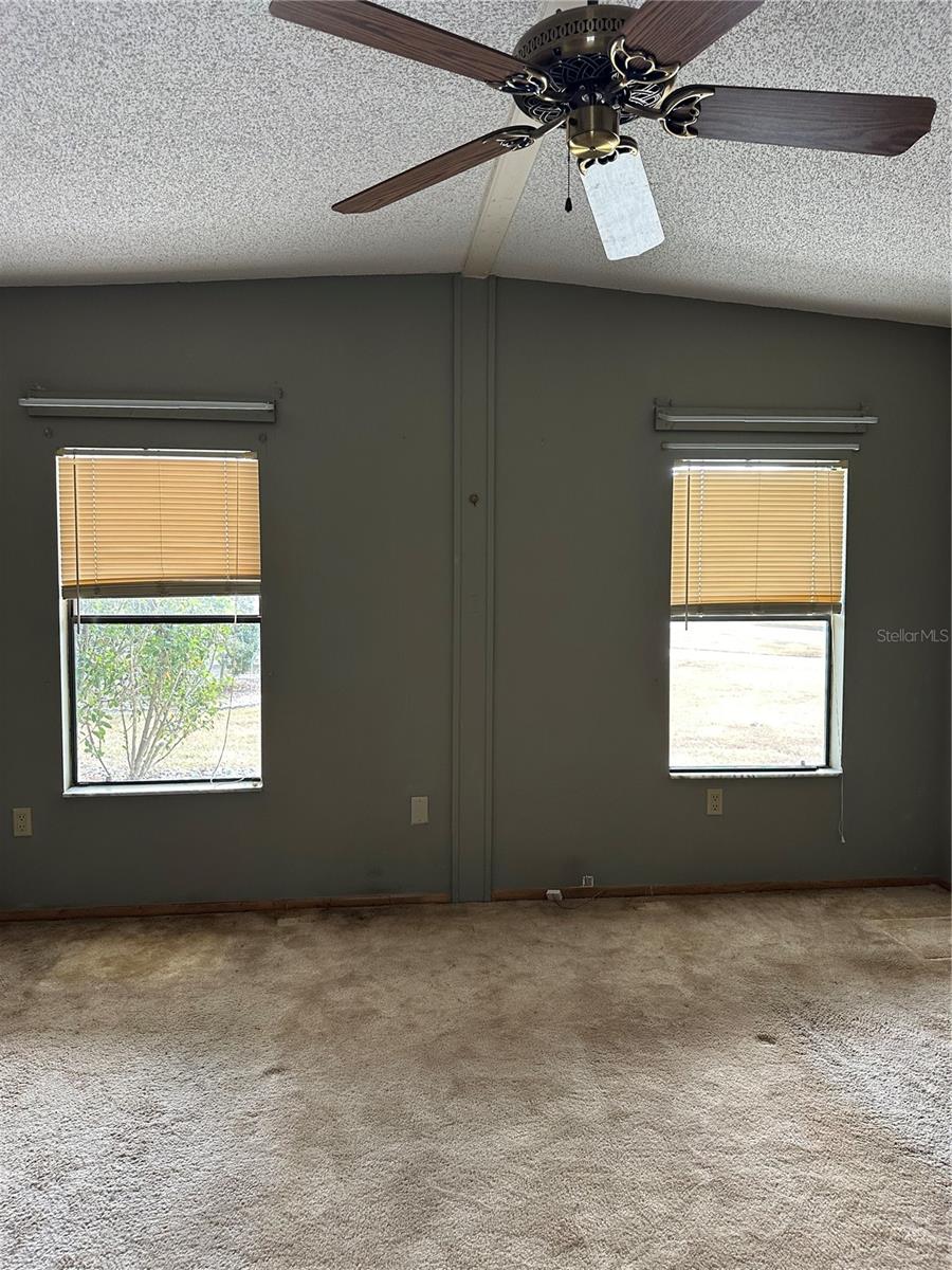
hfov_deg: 56.8
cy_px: 635
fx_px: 880
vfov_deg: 71.6
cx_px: 476
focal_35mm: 24
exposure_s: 1/121
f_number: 1.78
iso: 200
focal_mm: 6.86
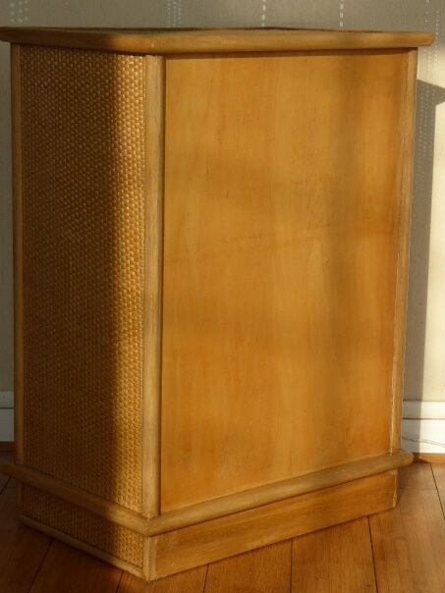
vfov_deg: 21.8
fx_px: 1543
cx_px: 212
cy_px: 291
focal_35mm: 90
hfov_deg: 16.4
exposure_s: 1/125
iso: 100
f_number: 4.7
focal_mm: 14.1
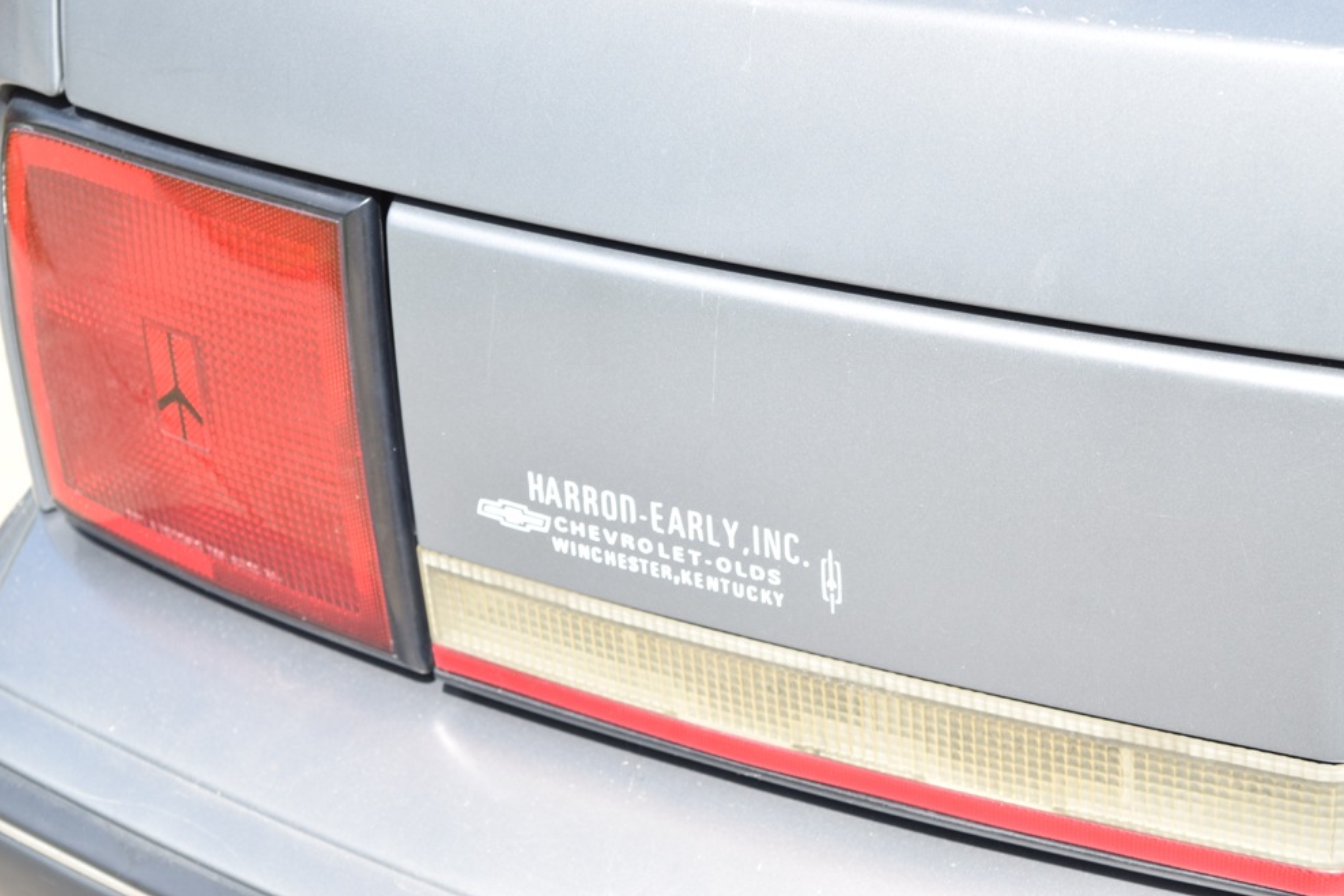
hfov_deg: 24.3
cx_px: 676
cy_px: 448
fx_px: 3118
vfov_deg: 16.4
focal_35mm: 84
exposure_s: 1/100
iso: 100
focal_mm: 55
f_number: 5.6
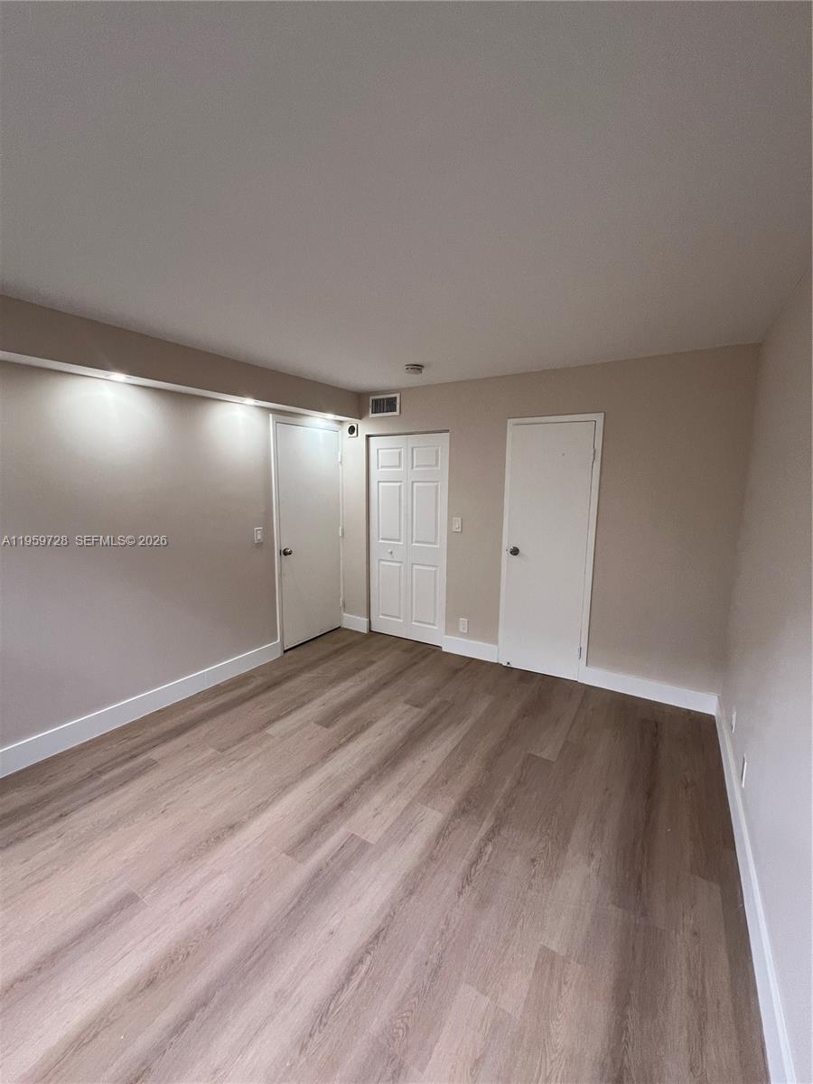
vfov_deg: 106.2
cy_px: 542
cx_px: 406
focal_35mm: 13
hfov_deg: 89.9
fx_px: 407
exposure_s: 1/99
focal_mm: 1.57
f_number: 1.8
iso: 100
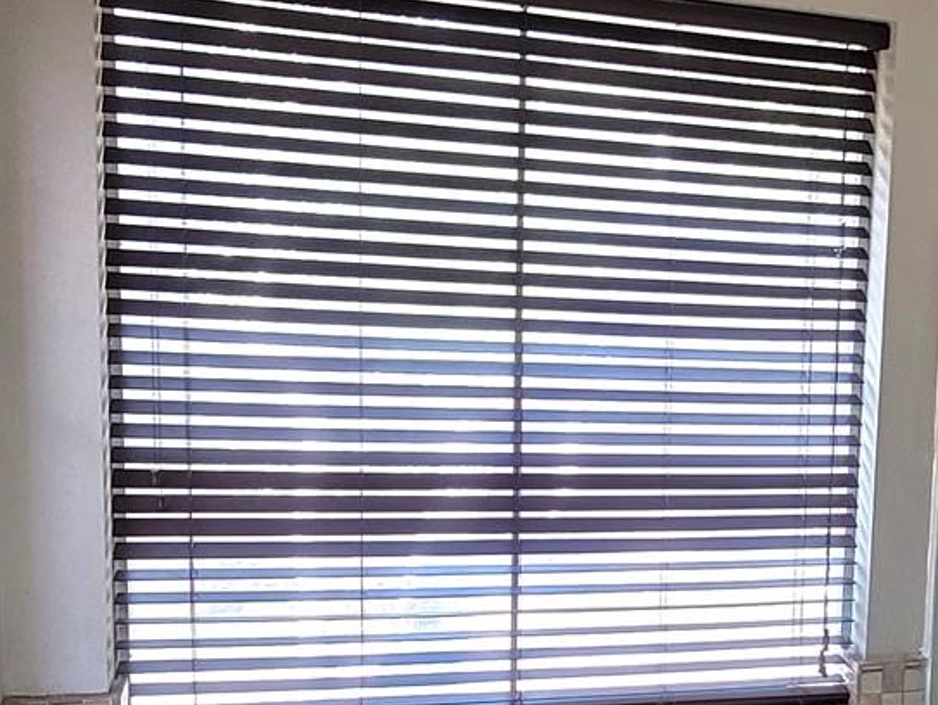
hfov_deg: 36.2
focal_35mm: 49
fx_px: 1329
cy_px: 479
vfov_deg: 29.5
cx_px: 869
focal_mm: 2.2
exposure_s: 1/60.2
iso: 125
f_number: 2.2
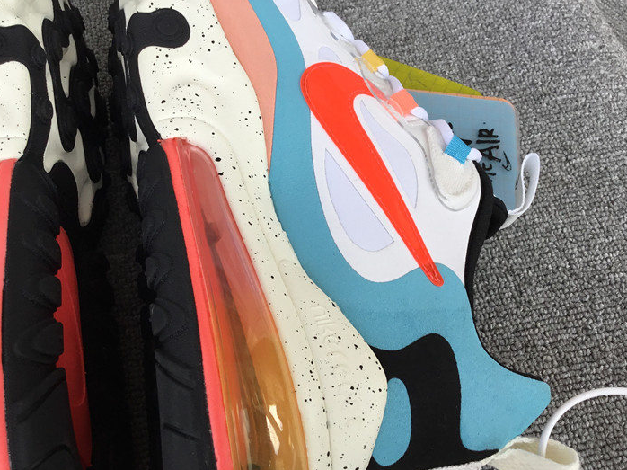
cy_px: 236
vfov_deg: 35.9
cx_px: 292
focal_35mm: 40
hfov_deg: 46.8
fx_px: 724
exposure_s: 1/317
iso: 25
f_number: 2.4
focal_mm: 3.3
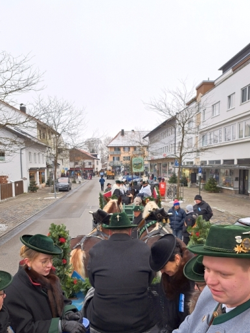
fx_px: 269
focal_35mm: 28
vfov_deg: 63.2
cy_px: 189
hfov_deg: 49.8
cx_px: 128
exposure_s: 1/105
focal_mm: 5.23
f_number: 1.8
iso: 50
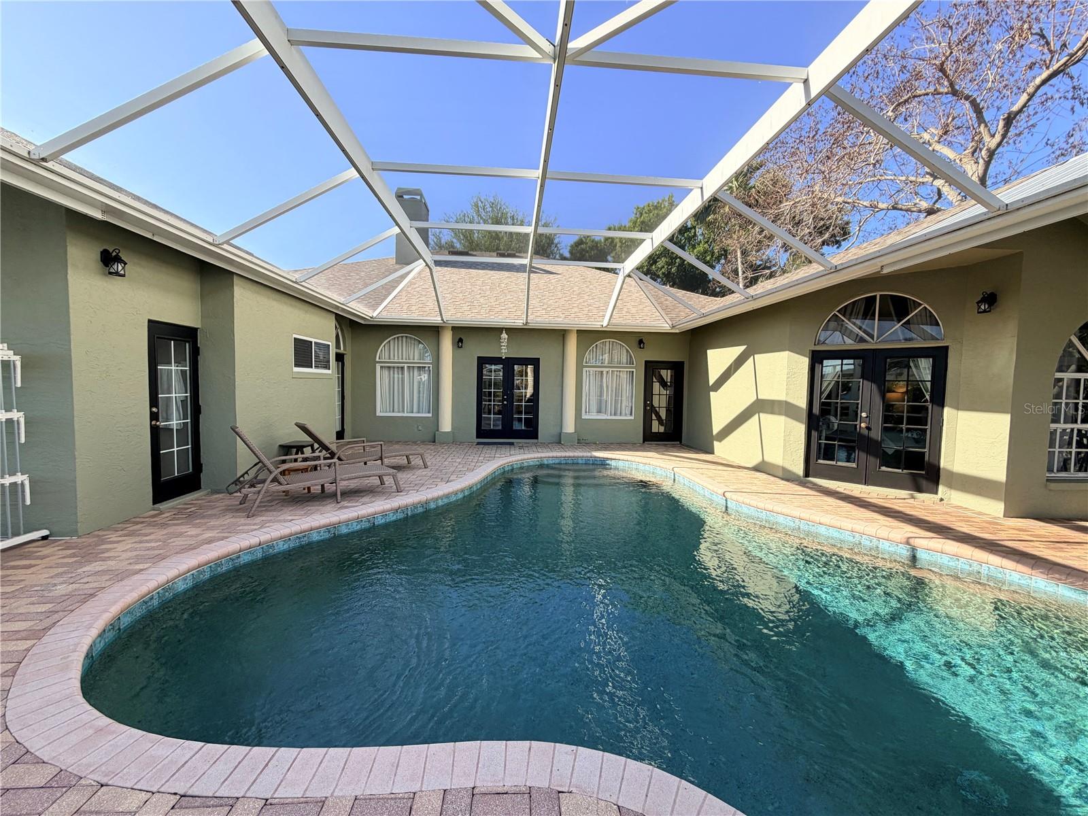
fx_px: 440
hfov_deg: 102.1
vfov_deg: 85.7
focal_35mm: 14
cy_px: 408
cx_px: 544
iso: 50
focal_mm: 2.22
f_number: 2.2
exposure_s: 1/310
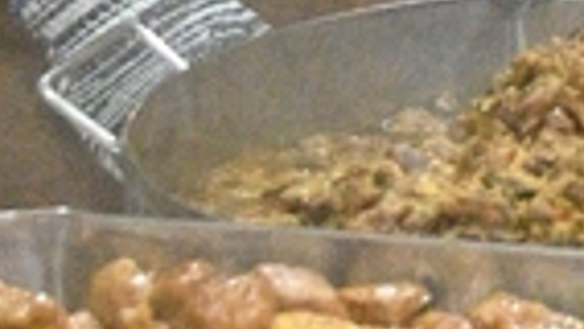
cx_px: 1003
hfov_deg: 6.1
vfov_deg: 3.4
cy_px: -915
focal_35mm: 346
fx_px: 5360
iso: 32000
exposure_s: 1/320
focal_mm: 48
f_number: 4.5
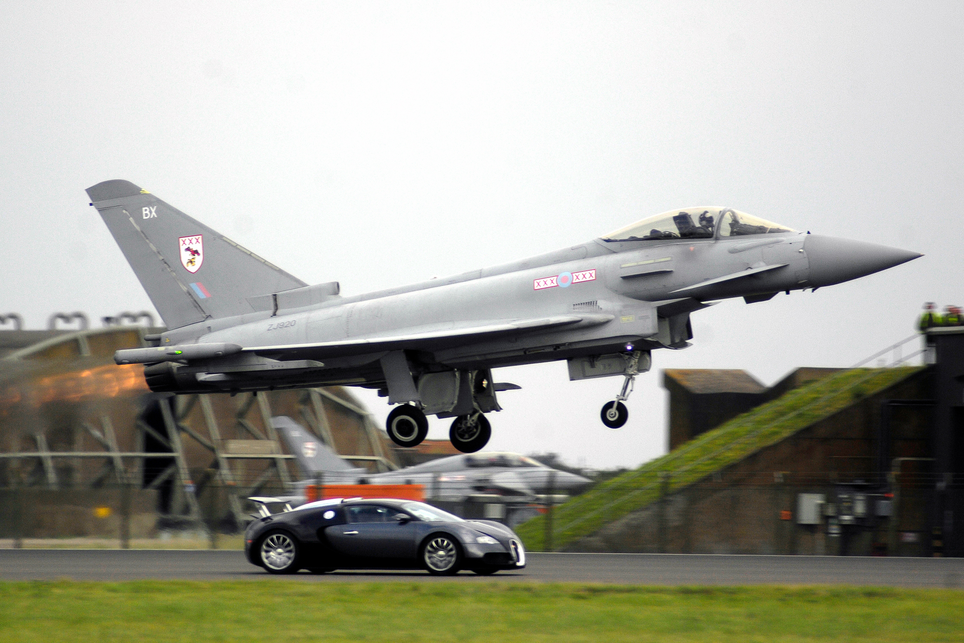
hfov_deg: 4.6
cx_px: 482
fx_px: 12049
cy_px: 322
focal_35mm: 450
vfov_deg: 3.1
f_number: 5.6
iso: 160
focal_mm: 300
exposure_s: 1/640
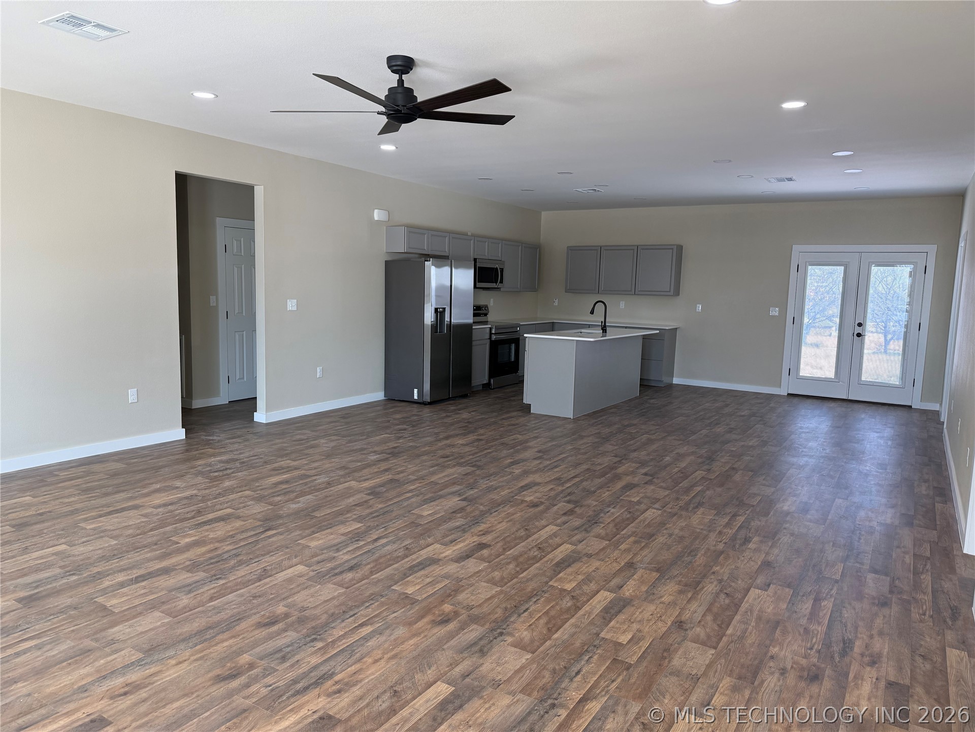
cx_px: 488
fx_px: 676
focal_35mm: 24
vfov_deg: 56.8
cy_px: 366
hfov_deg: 71.6
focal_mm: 6.76
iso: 160
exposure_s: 1/237
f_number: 1.78
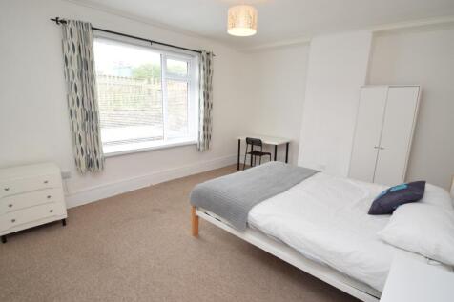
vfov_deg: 69.6
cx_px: 227
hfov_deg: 92.5
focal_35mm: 17
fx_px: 217
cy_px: 151
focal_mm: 11.5
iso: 500
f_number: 5.6
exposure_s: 1/125
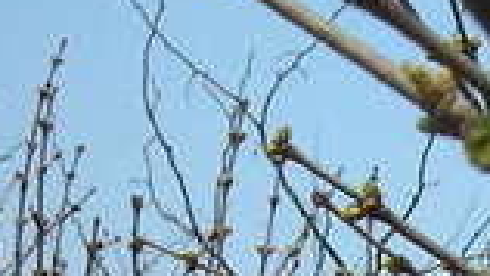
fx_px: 2041
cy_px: 409
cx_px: 676
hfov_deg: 13.1
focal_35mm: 157
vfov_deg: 7.6
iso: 50
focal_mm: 6.3
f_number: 6.4
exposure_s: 1/144
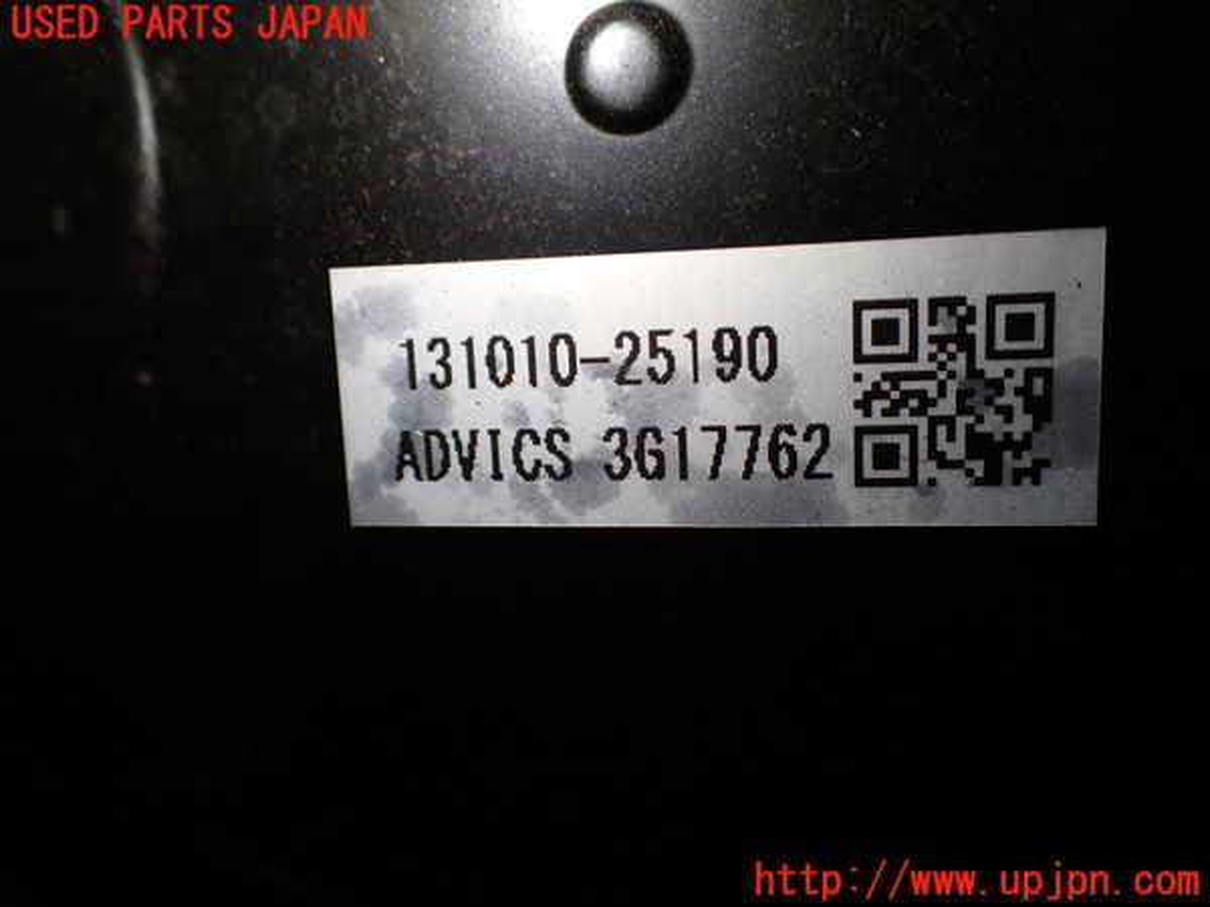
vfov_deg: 46.8
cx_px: 605
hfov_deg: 60.0
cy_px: 454
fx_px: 1049
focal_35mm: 30
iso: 125
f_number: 2.3
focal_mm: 5.4
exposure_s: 1/125
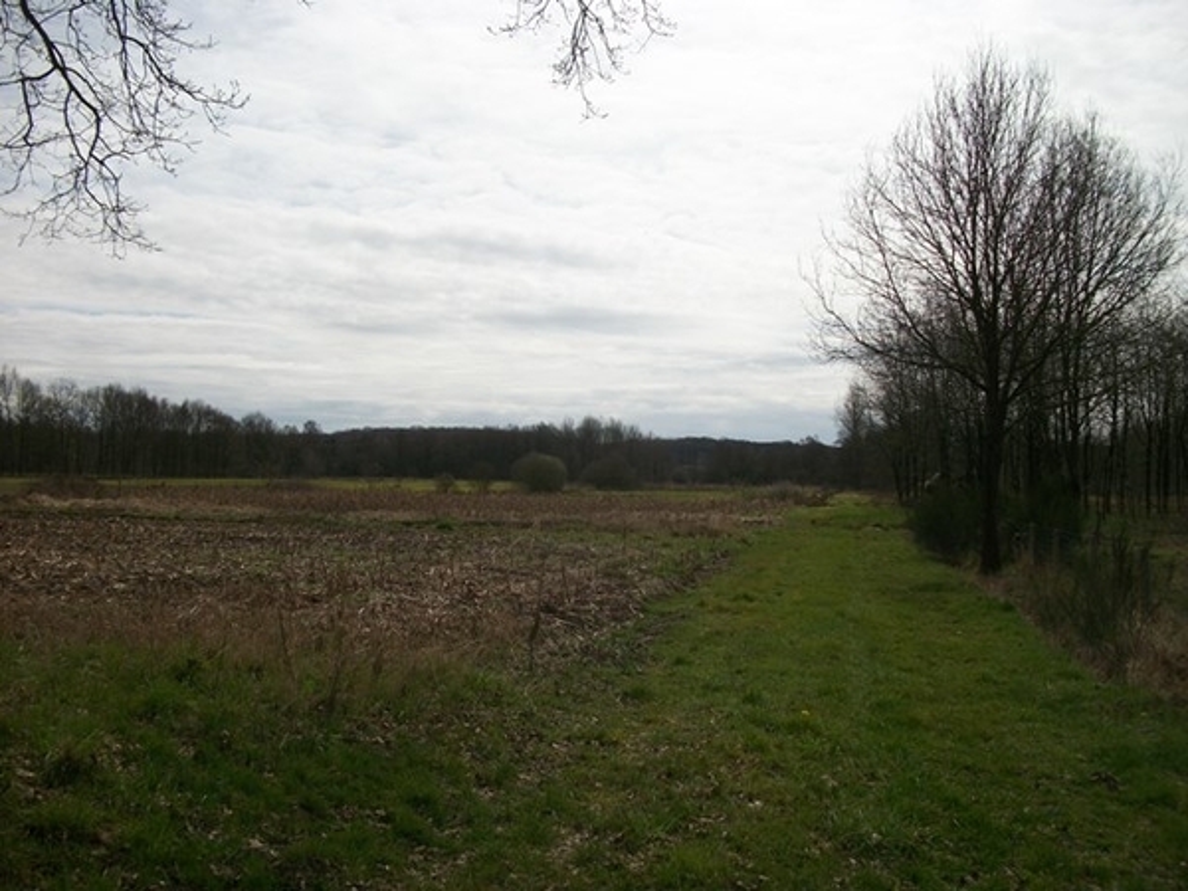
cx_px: 594
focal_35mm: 32
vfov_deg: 44.2
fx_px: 1098
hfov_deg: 56.8
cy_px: 446
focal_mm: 5.7
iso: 80
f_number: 8.8
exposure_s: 1/400
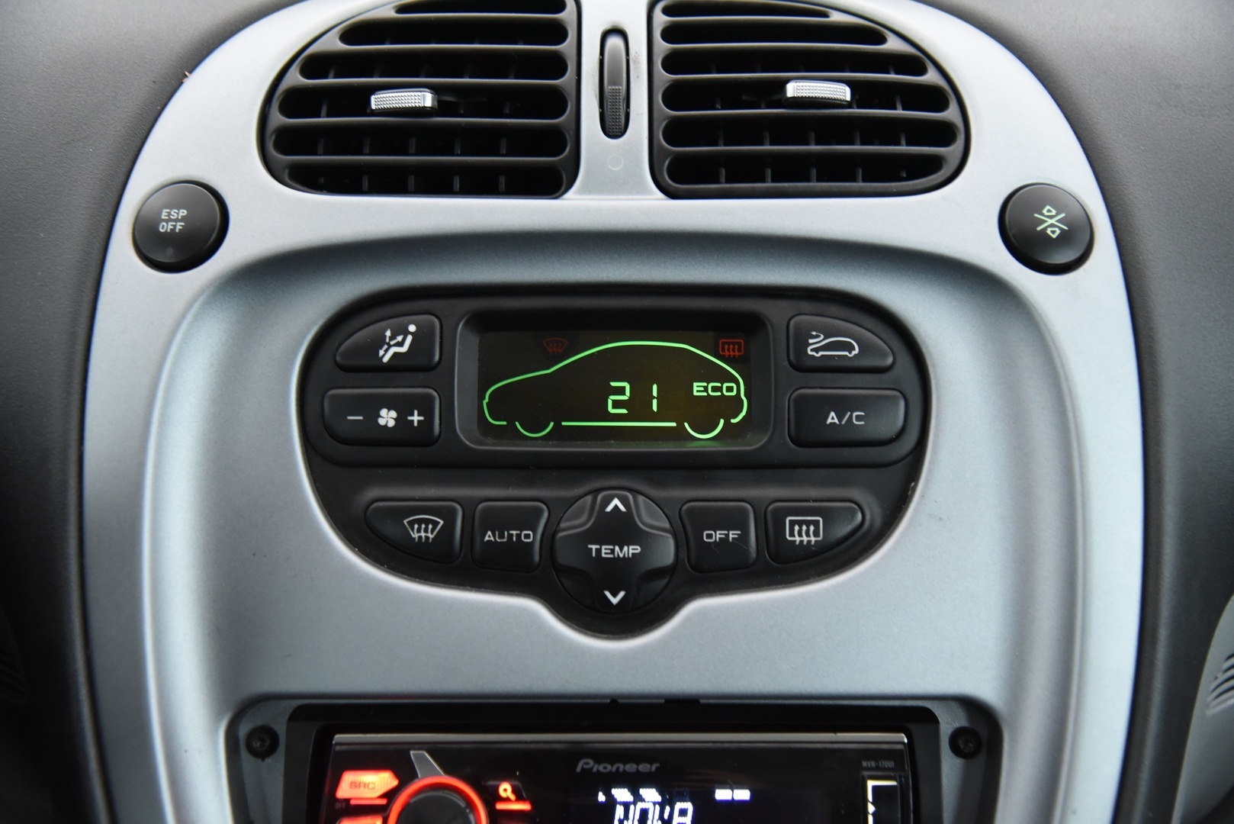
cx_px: 617
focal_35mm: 48
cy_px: 412
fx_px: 1646
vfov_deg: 28.1
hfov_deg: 41.1
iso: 4000
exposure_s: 1/20
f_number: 4
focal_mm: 48
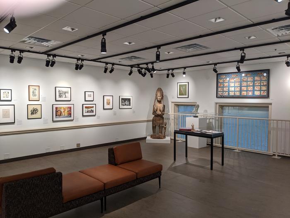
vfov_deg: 51.4
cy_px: 109
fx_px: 226
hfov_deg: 65.3
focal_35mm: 27
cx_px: 145
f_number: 1.73
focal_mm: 4.38
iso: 112
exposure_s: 1/120
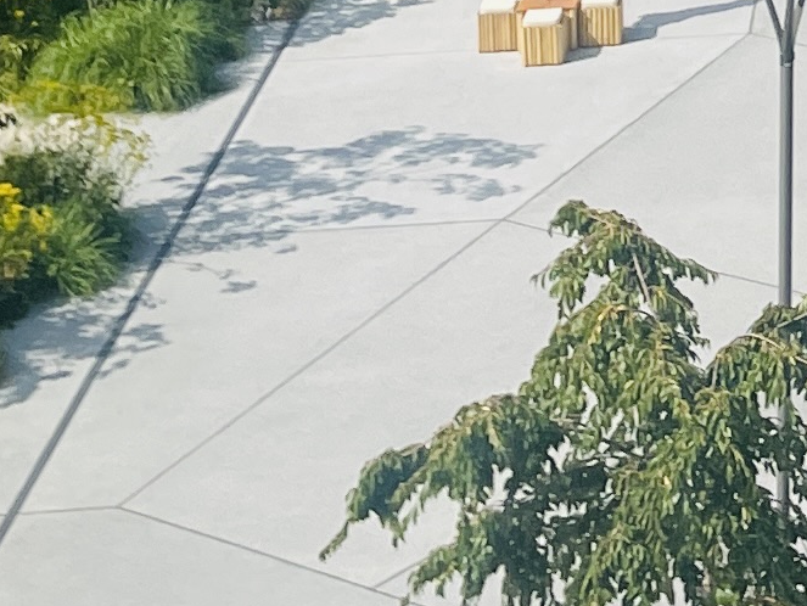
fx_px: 3685
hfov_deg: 11.8
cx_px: 1280
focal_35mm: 158
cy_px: -1072
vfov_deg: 8.3
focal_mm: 4.2
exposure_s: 1/4831
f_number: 1.6
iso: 32
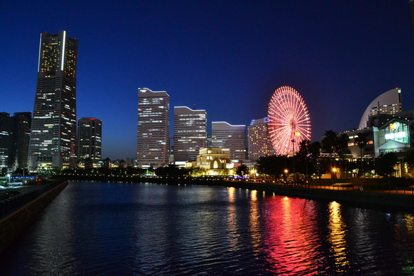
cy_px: 138
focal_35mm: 27
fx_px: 311
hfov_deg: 67.4
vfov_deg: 48.0
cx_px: 207
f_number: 8
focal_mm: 18
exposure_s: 1/5
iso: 3200
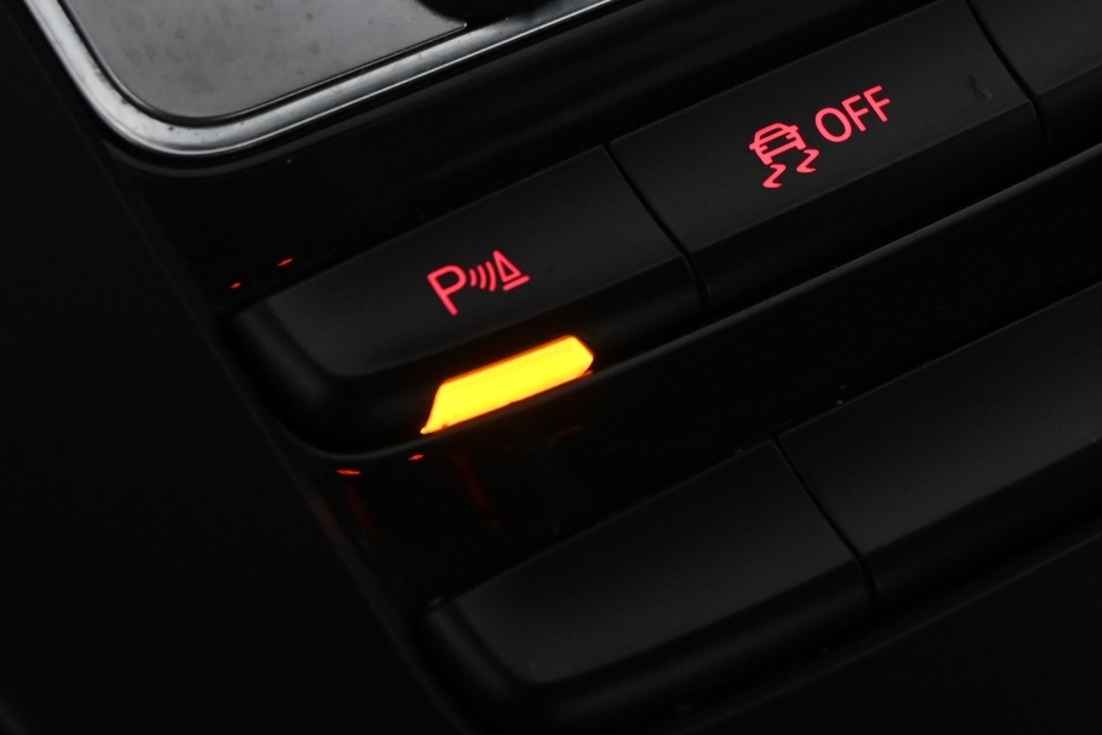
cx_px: 719
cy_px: 209
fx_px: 3027
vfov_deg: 13.8
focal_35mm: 99
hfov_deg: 20.6
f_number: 5.3
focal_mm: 37
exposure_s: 1/60
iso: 2000
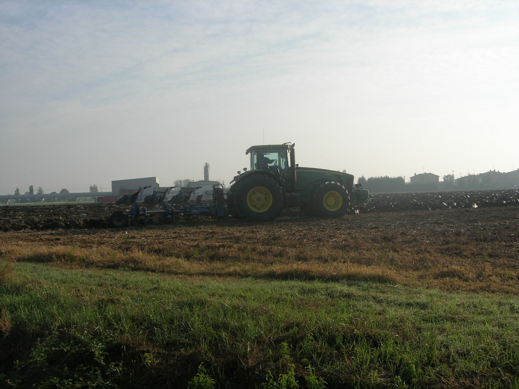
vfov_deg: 37.7
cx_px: 260
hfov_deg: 49.0
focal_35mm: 38
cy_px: 194
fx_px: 570
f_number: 4.8
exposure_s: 1/714
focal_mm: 7.8
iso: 64
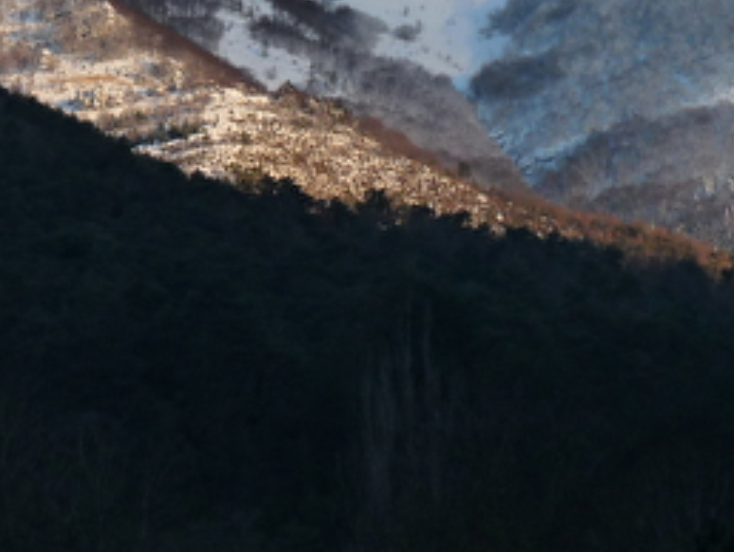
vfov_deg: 5.5
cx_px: 235
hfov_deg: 7.3
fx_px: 5752
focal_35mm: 271
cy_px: -77
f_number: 5
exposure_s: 1/250
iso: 160
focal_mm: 18
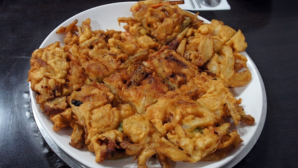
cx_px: 150
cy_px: 94
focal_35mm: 38
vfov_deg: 31.2
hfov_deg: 52.8
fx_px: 300
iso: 1600
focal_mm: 24
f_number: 7.1
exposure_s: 1/20
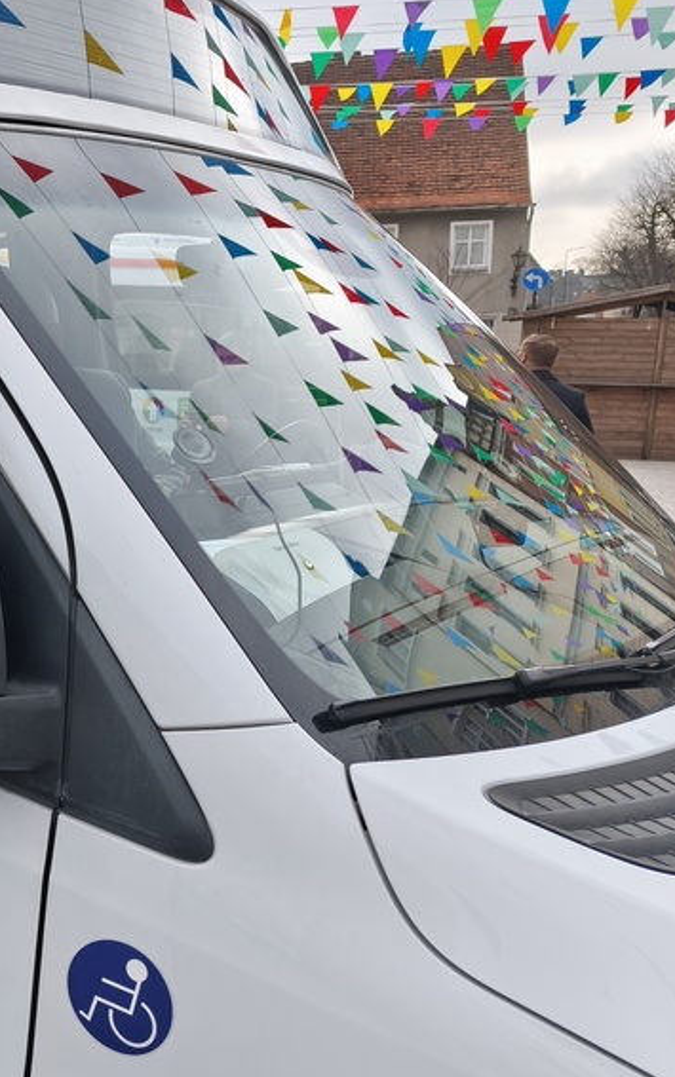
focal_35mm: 44
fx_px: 1293
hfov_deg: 24.3
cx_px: -278
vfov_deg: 45.2
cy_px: 536
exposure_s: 1/207
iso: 50
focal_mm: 6.57
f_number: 1.6
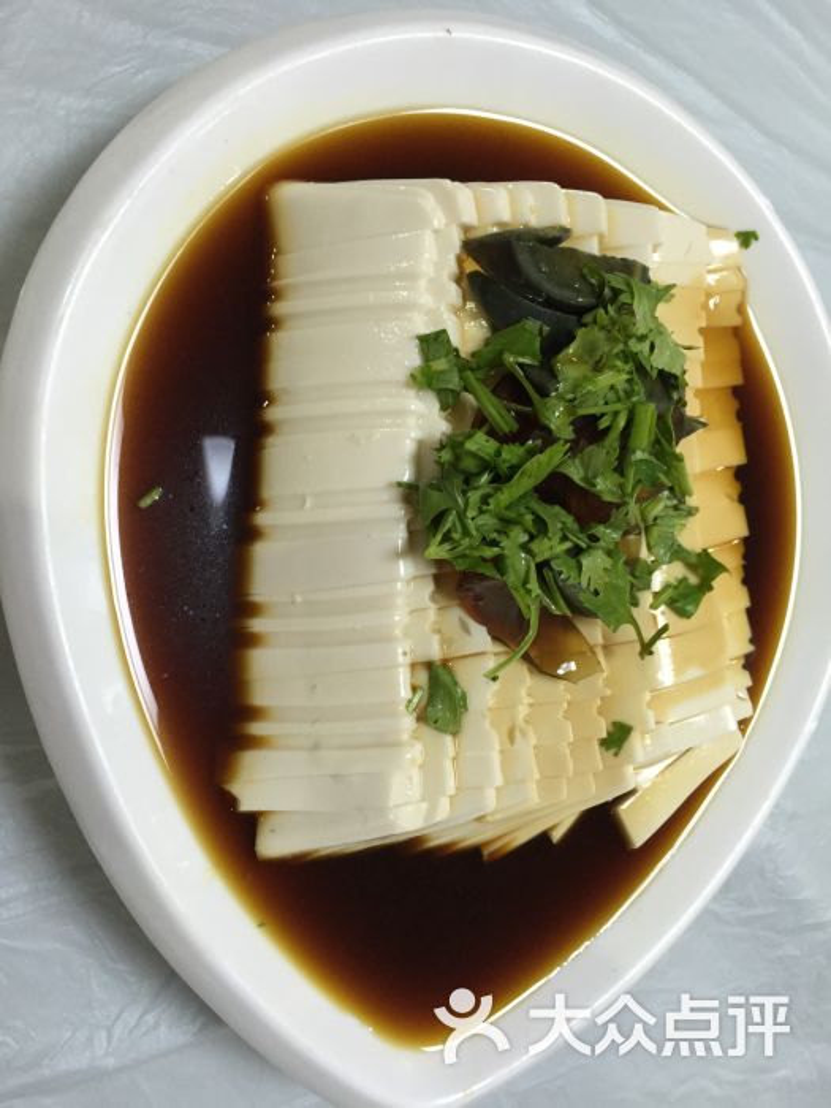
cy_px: 554
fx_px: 928
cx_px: 416
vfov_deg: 61.7
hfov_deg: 48.2
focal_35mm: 29
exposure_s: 1/33
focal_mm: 4.15
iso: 160
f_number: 2.2
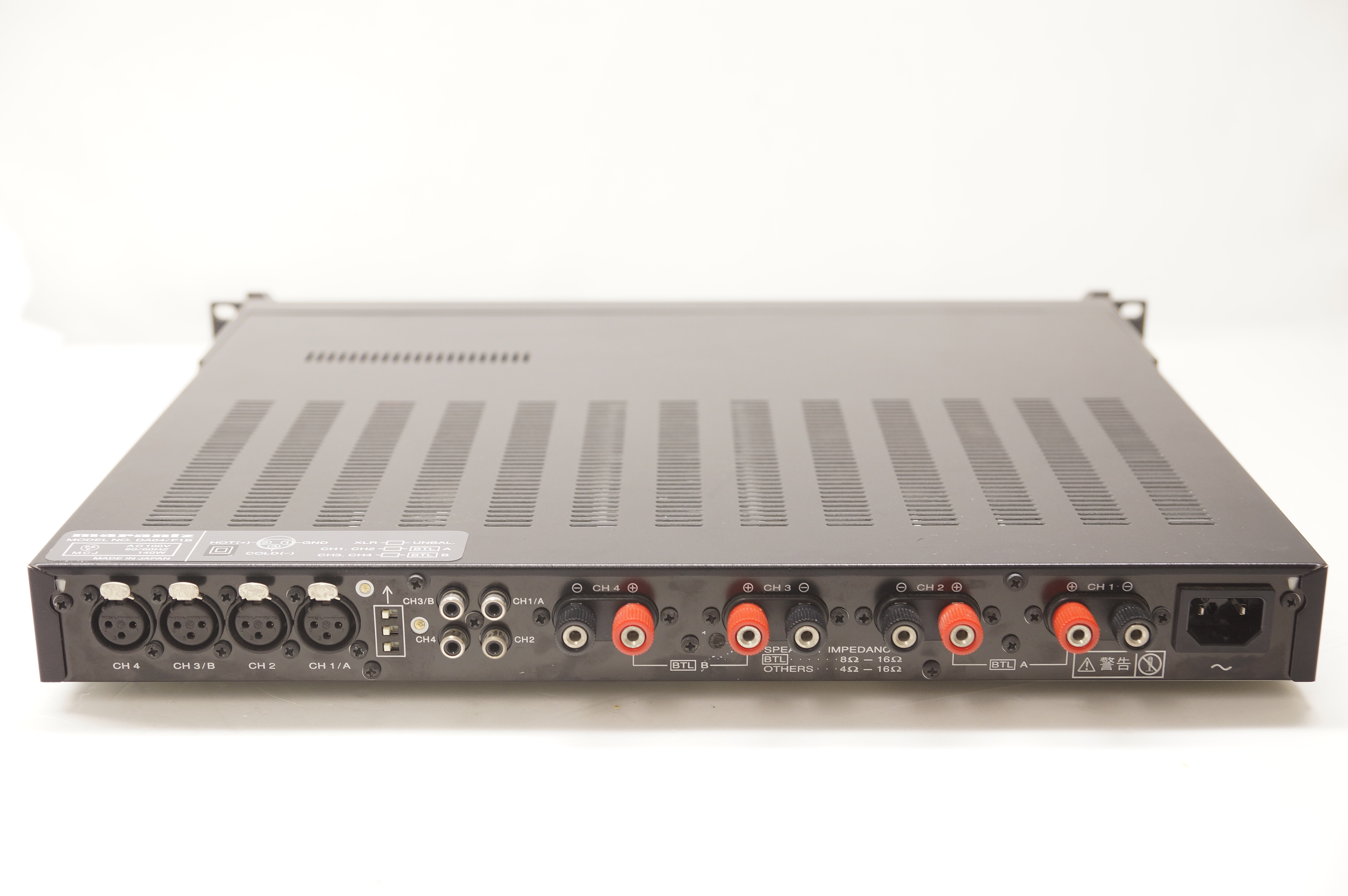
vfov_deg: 25.7
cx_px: 674
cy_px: 448
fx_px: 1964
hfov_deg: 37.9
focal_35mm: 52
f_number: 3.5
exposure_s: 1/60
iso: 200
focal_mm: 35
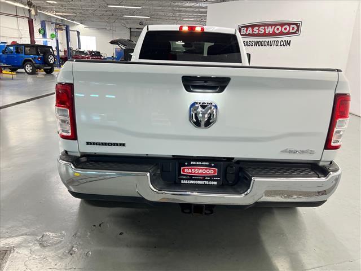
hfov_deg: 67.3
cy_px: 136
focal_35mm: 26
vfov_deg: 53.1
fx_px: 271
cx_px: 180
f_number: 1.5
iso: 100
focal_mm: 5.7
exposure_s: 1/60
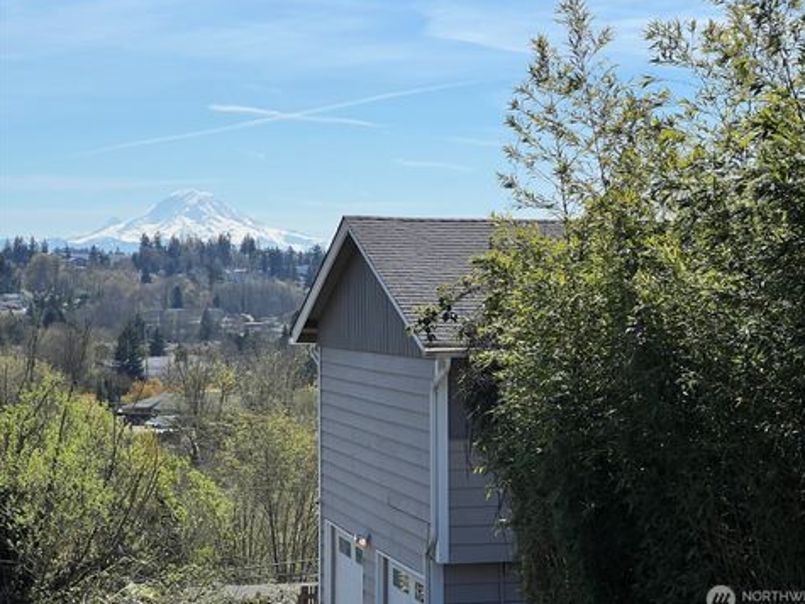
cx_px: 420
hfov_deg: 24.1
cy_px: 303
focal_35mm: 81
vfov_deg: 18.2
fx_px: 1883
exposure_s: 1/1193
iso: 32
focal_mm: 9
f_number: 2.8
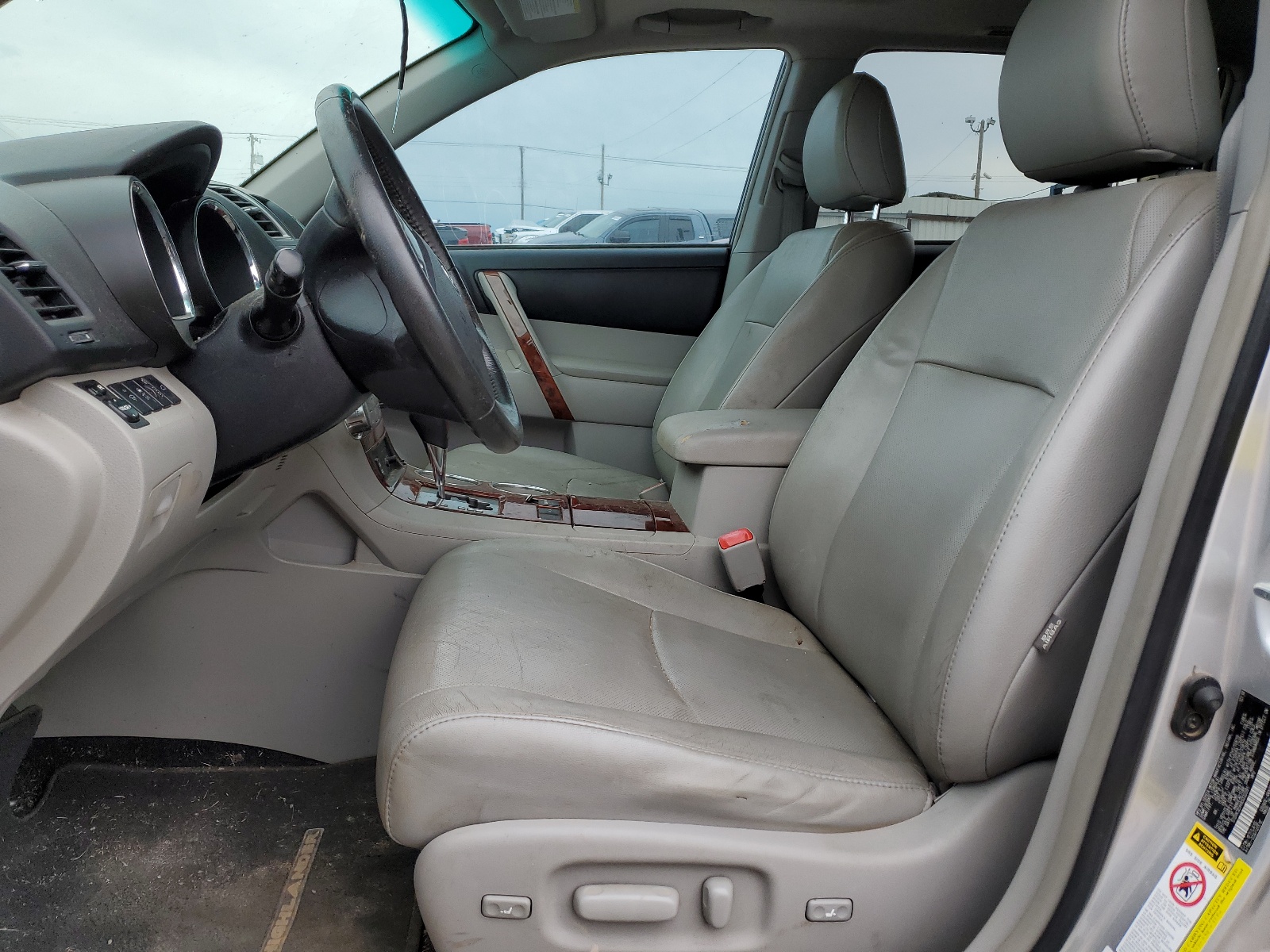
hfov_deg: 67.3
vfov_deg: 53.1
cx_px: 635
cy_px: 476
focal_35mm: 26
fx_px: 954
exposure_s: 1/909
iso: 50
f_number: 1.5
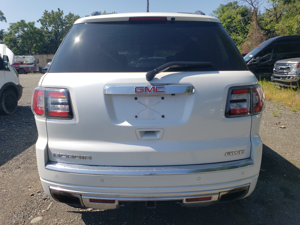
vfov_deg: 51.4
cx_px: 147
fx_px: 234
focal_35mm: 27
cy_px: 114
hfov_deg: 65.3
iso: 50
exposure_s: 1/3333
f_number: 1.5
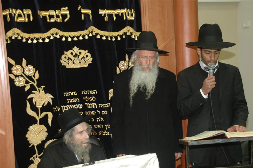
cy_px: 84
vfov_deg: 34.2
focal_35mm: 39
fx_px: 274
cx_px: 126
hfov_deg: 49.6
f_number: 5
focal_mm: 26
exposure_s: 1/60
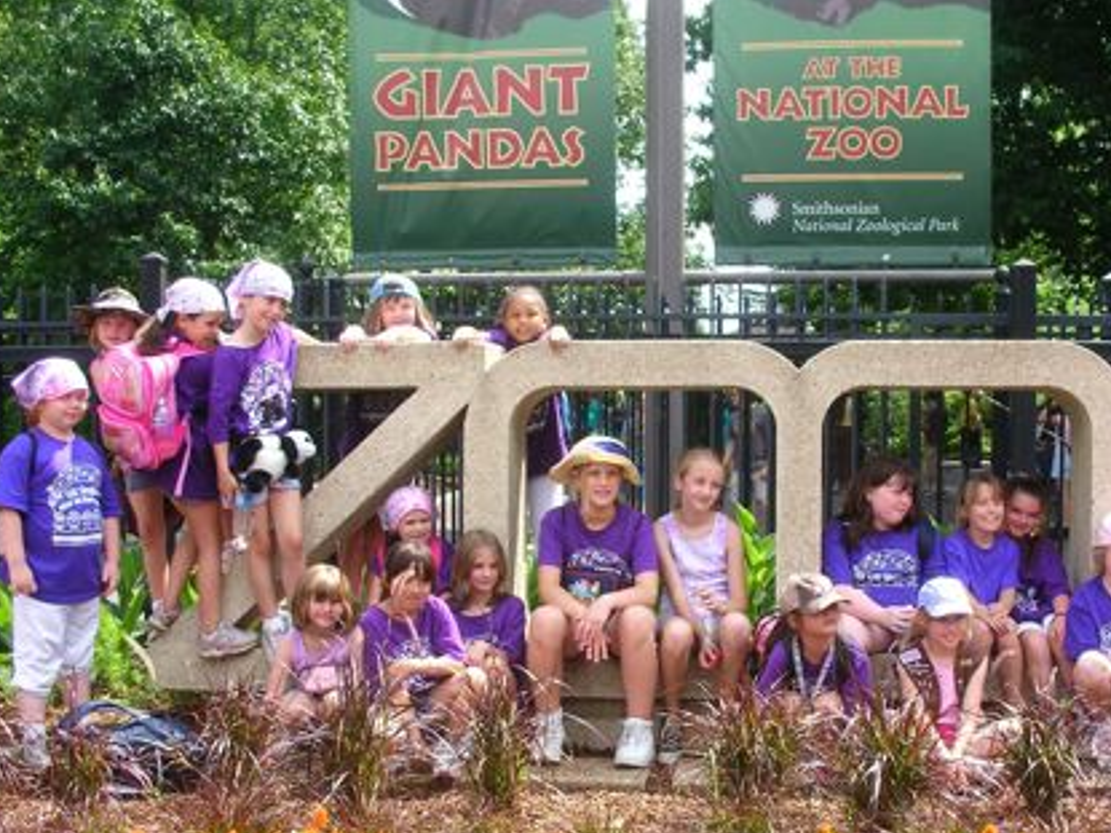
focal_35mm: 54
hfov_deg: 35.5
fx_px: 1733
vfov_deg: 26.9
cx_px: 602
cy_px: 512
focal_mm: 5.8
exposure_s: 1/49
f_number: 8.5
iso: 50
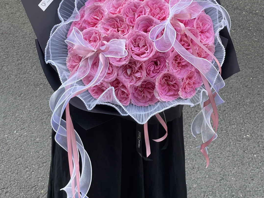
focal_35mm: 86
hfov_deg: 22.8
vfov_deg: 17.0
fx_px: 656
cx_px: 132
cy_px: 26
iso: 100
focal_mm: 7.5
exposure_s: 1/99
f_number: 2.2
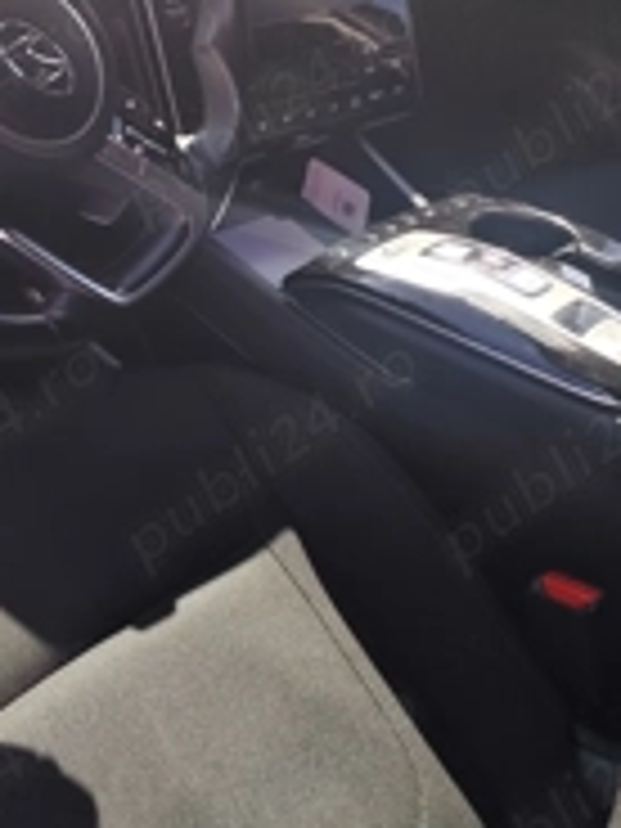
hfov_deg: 28.4
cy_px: 184
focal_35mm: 50
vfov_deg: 37.1
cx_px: 112
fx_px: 1196
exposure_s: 1/476
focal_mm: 6.14
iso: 50
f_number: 1.65
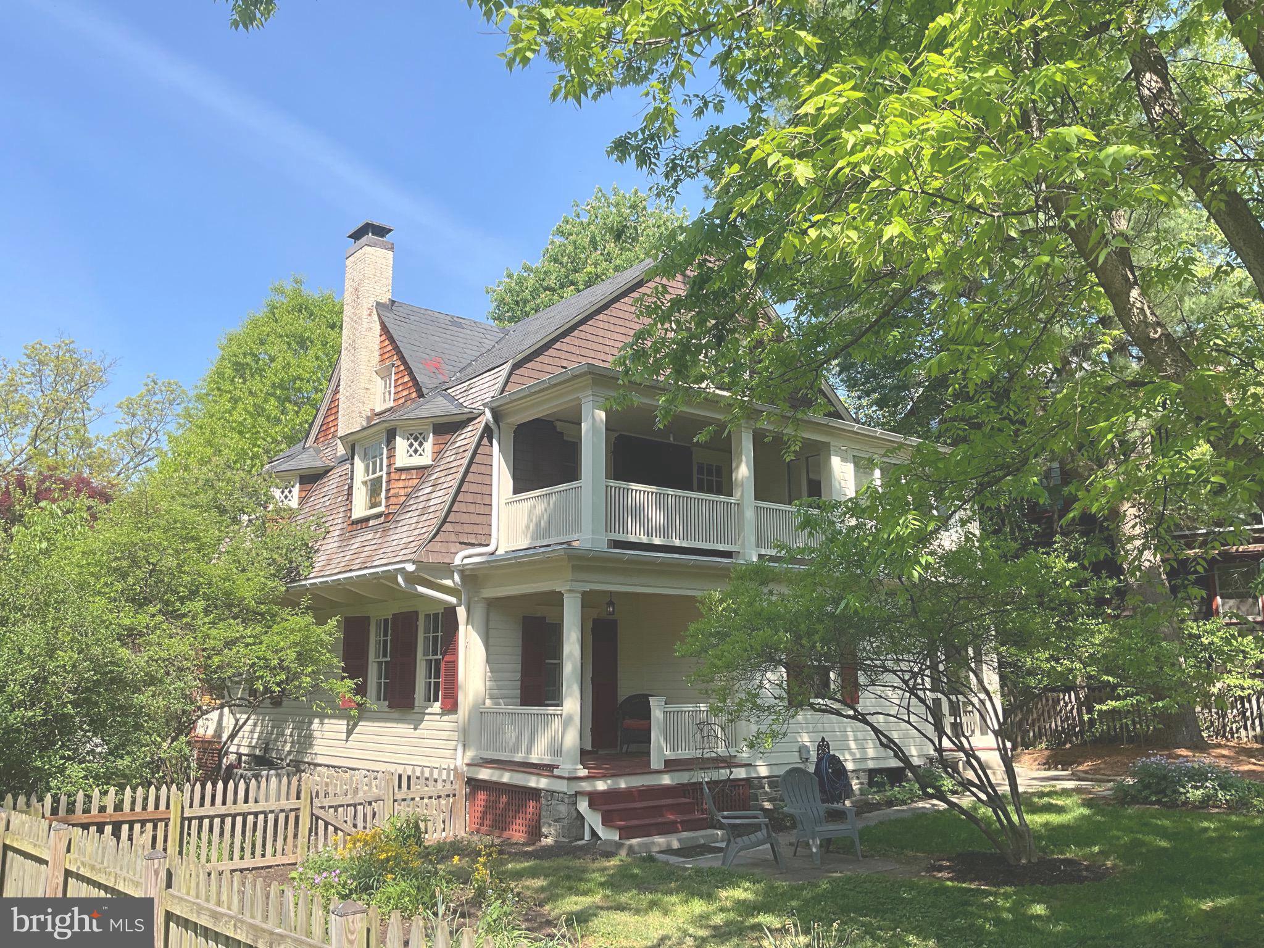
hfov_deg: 61.7
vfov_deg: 48.2
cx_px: 632
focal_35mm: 29
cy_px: 474
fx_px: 1059
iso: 25
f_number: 1.8
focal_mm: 3
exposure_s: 1/869
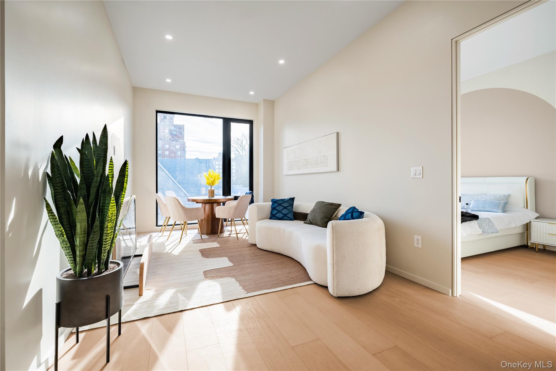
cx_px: 278
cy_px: 186
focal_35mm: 14
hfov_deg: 104.3
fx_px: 216
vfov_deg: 81.2
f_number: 8
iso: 100
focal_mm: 14
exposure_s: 1/2000
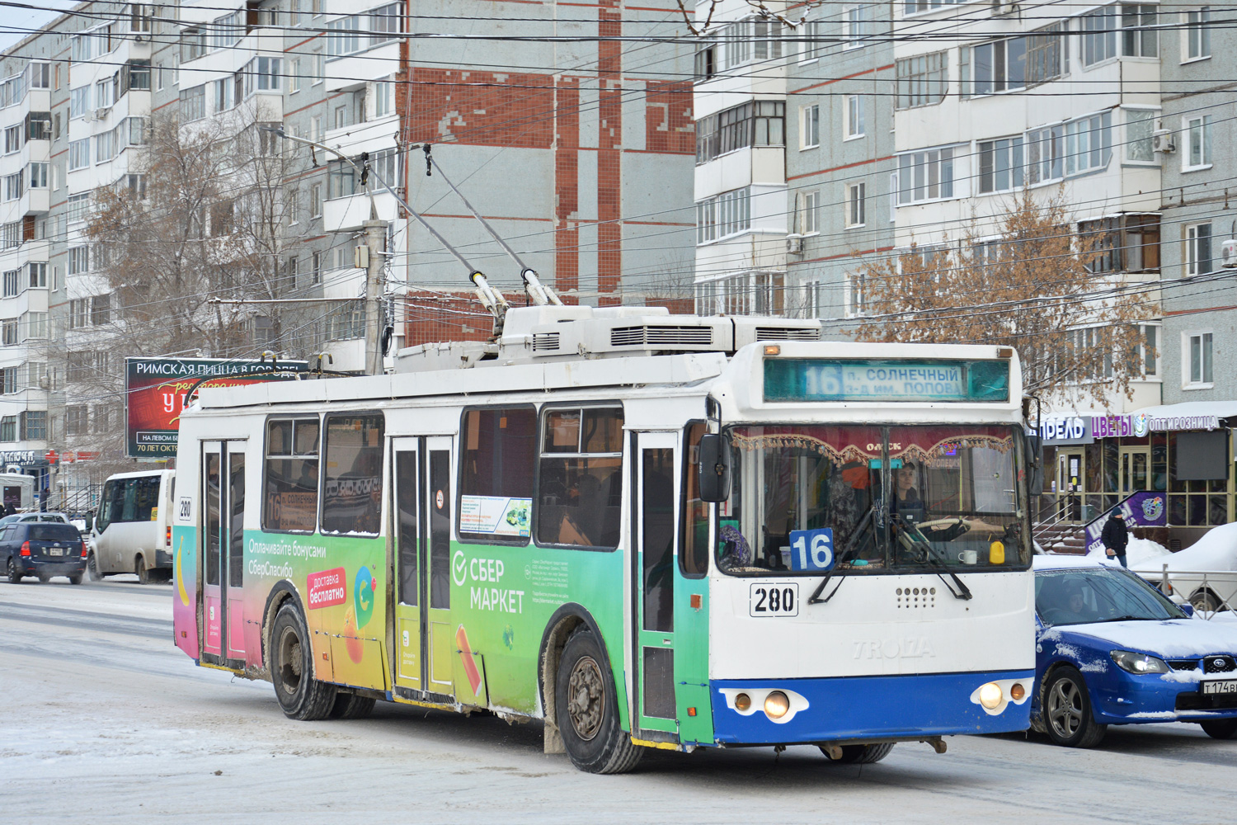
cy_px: 412
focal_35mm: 87
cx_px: 618
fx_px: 2989
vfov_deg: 15.7
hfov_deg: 23.4
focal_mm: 58
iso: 200
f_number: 5.6
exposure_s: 1/320
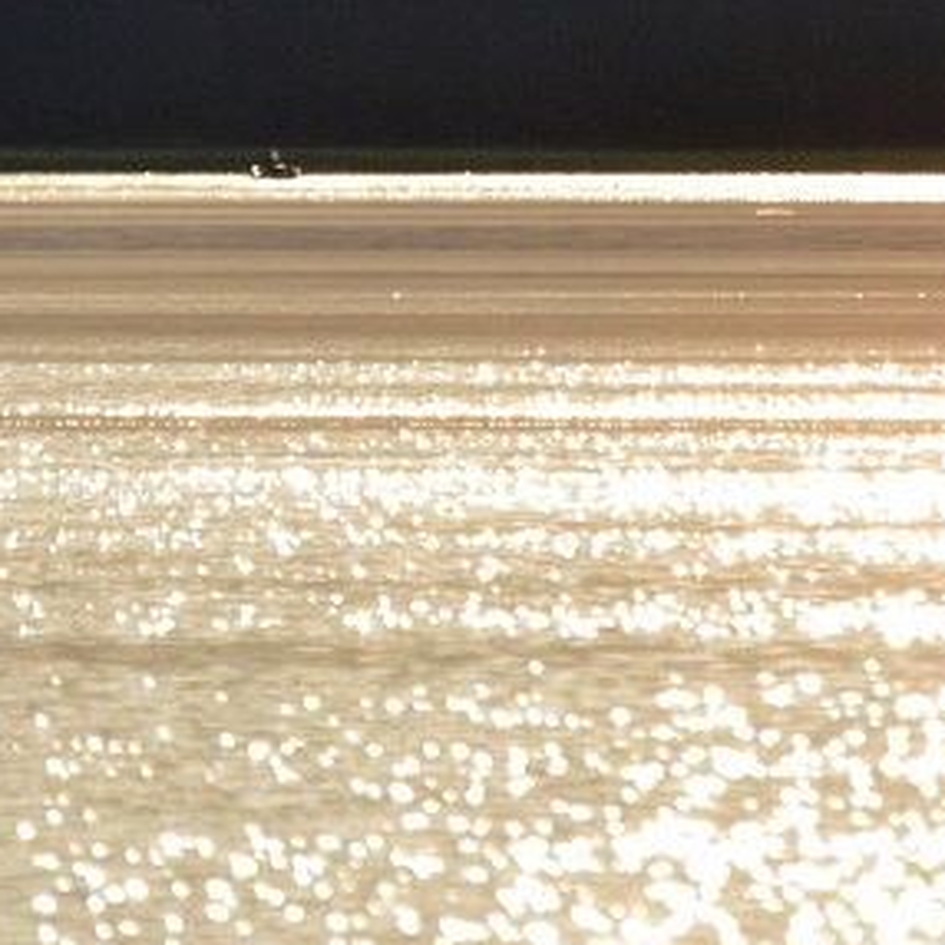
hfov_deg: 1.3
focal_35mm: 1332
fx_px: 41140
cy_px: -25
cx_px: 477
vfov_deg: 1.3
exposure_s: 1/8000
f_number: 5.6
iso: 640
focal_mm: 300
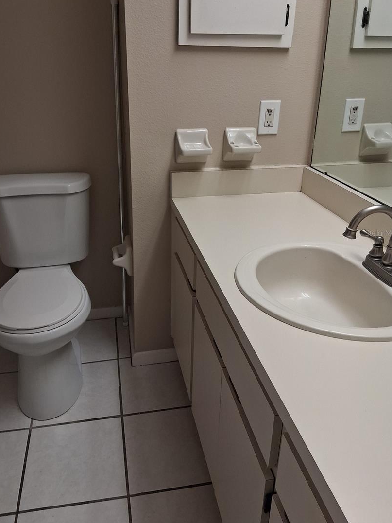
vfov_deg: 61.5
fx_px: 438
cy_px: 233
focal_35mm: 29
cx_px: 181
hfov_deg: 48.2
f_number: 1.8
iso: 250
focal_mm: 3.98
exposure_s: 1/120
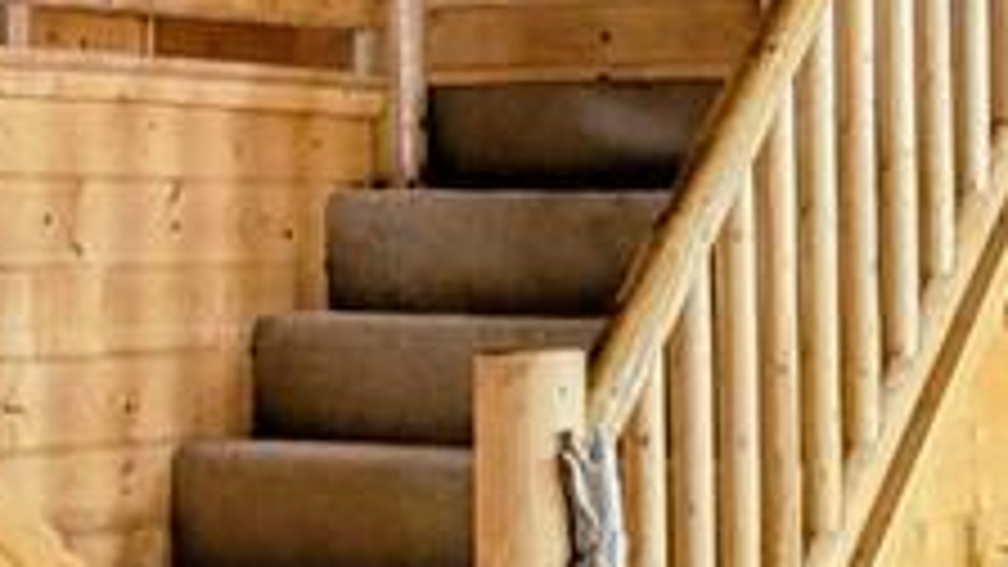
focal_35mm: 152
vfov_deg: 8.0
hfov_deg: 13.8
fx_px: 4063
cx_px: -176
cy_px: 108
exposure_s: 1/120
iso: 125
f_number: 1.8
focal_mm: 5.4
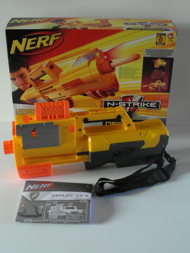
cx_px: 95
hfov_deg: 35.1
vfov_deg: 45.8
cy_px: 126
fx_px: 300
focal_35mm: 41
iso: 400
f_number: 3.8
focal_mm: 6.8
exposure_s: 1/3
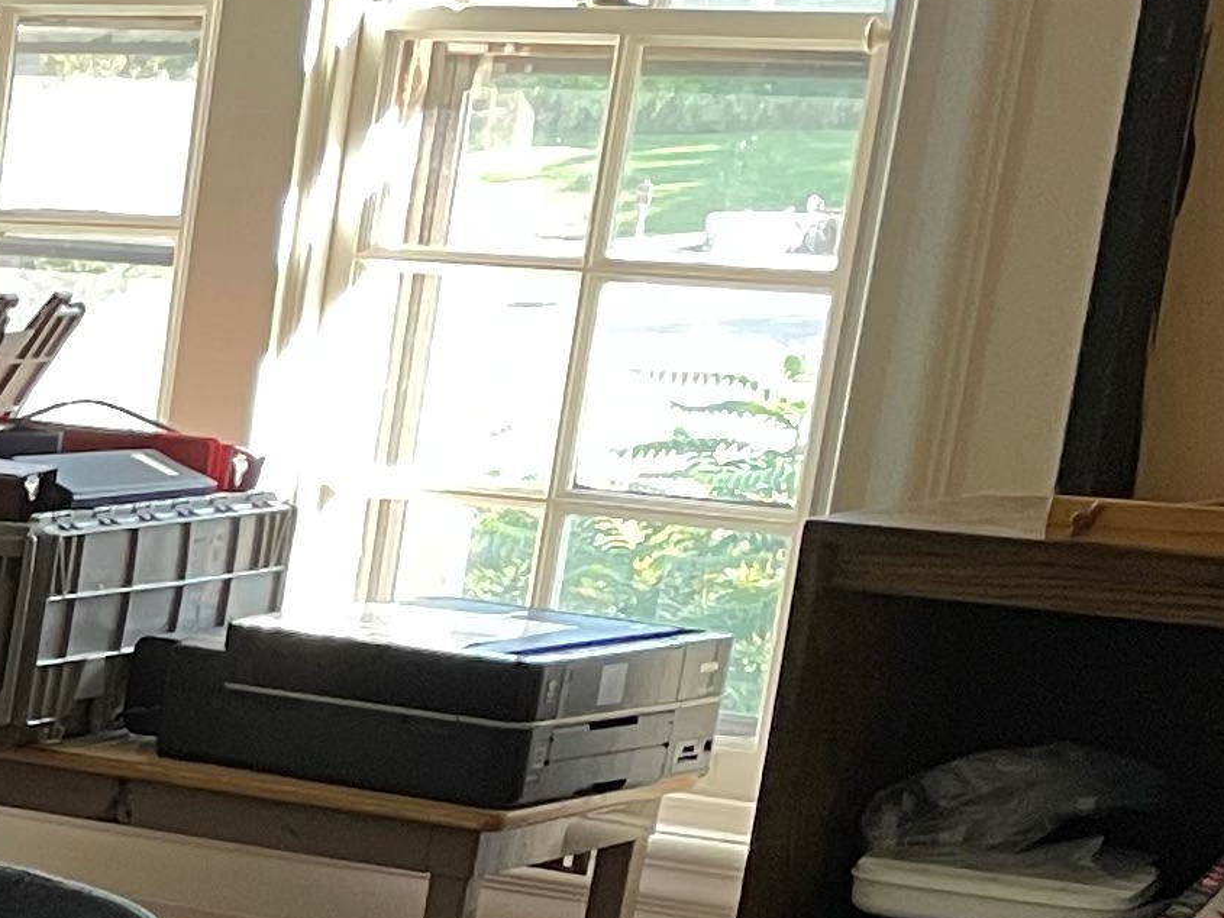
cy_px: 1519
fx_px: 4385
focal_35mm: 124
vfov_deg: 11.3
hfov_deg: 13.5
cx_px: -1249
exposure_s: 1/76
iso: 125
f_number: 1.6
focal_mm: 4.2
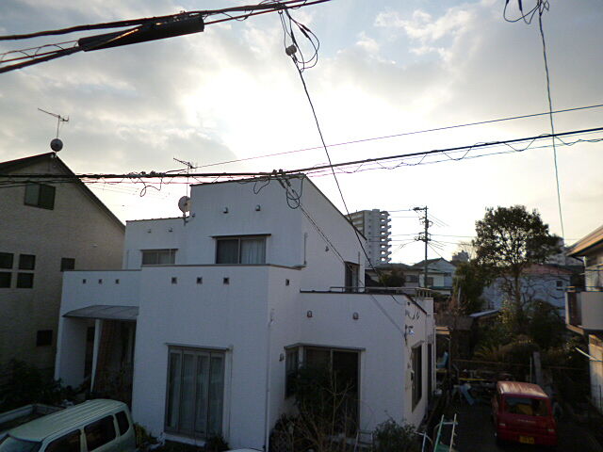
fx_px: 418
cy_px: 226
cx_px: 302
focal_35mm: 24
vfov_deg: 56.8
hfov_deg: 71.6
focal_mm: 4.3
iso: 160
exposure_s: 1/1300
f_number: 2.5
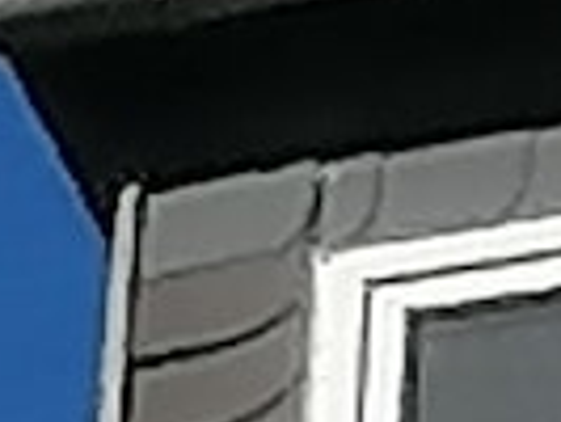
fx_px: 20049
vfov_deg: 1.2
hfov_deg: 1.6
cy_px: 781
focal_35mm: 1236
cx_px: -540
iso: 50
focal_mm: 4.75
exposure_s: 1/2532
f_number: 1.8
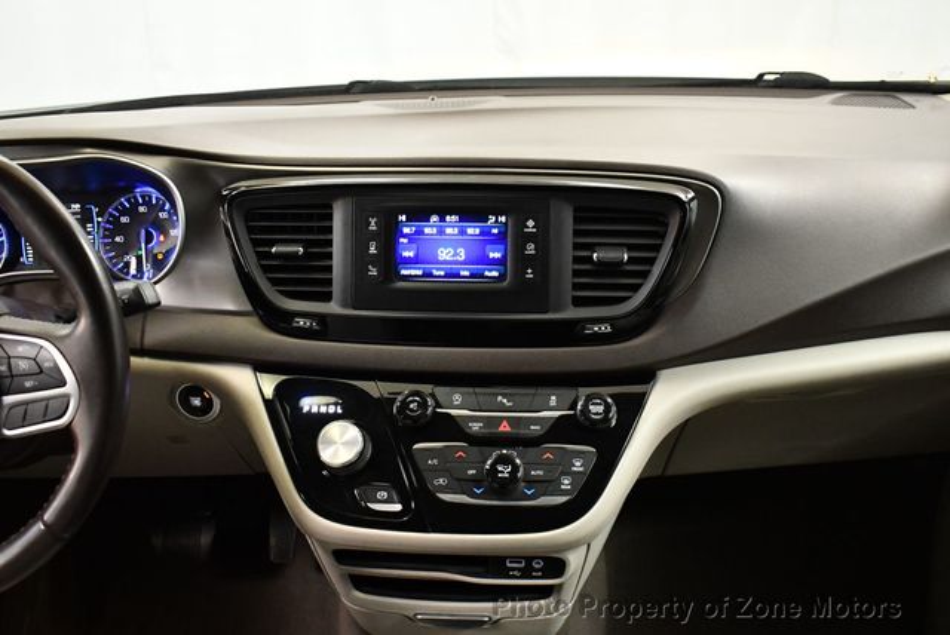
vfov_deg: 36.9
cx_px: 475
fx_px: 951
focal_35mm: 36
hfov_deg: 53.1
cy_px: 318
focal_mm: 18
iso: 3200
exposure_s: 1/100
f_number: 3.5
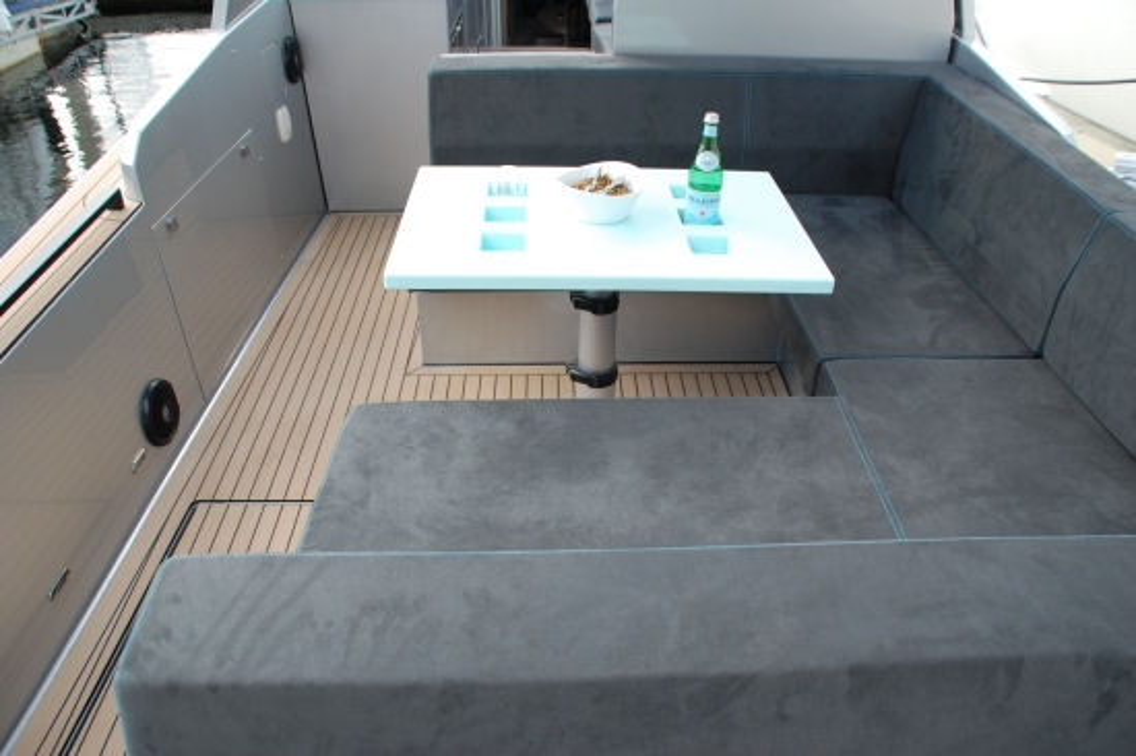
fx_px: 851
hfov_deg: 67.4
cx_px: 568
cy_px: 378
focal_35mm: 27
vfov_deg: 47.9
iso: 200
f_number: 6.3
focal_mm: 18
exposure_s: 1/160
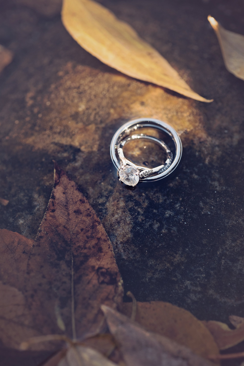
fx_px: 609
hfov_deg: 22.6
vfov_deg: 33.4
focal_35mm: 60
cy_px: 183
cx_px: 122
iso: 640
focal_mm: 60
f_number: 5.6
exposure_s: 1/200
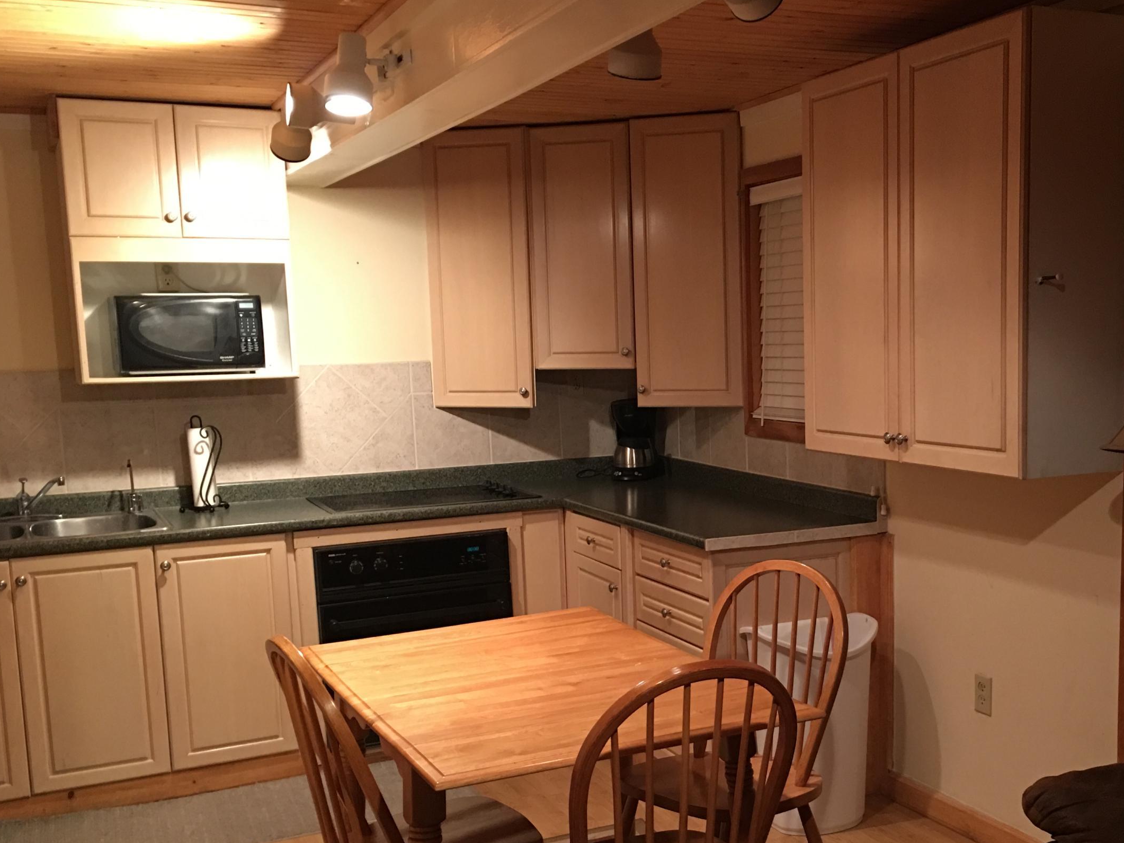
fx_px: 1331
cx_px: 772
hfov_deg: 44.9
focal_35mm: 41
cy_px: 526
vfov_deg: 34.9
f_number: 2.2
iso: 80
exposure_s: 1/8
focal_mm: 4.15
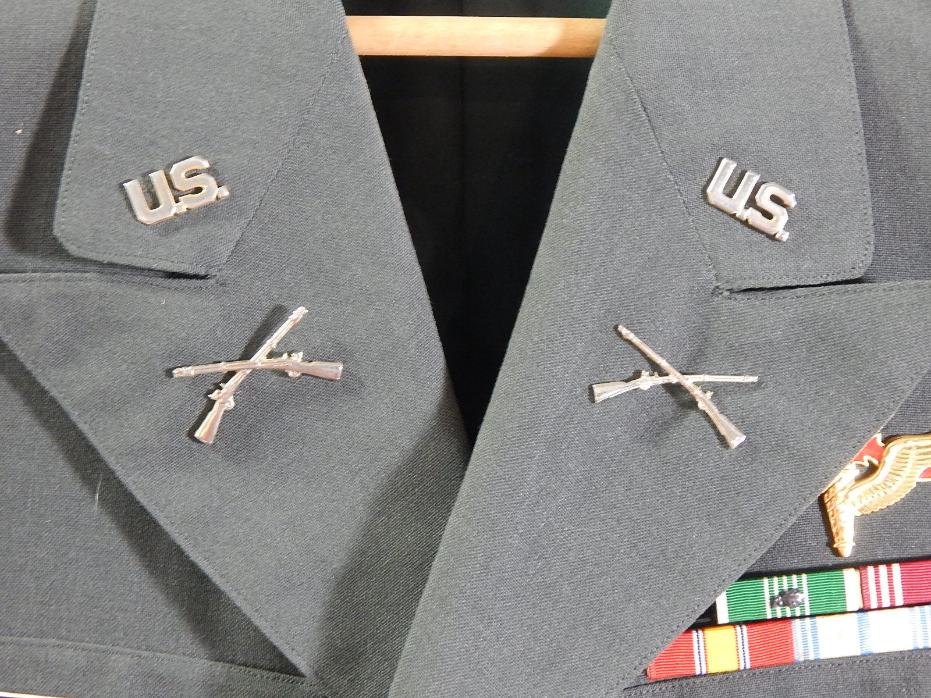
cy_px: 349
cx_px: 466
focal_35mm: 61
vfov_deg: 24.0
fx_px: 1641
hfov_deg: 31.7
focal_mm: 10.9
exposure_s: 1/8
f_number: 4
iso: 640
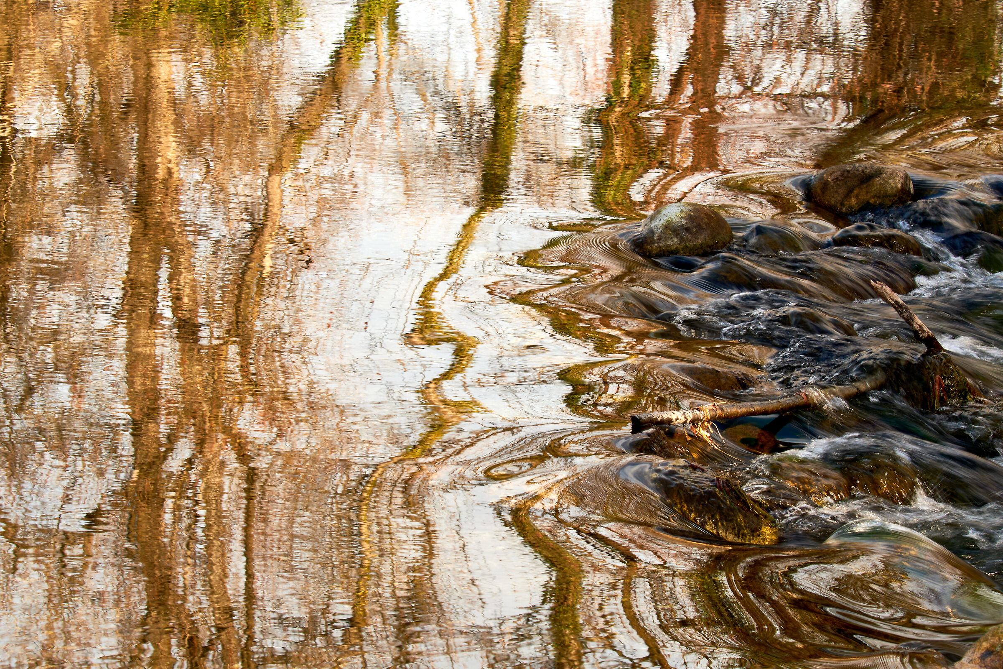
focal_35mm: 150
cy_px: 334
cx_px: 502
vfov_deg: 9.1
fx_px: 4179
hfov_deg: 13.7
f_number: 16
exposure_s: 1/30
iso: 100
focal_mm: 100
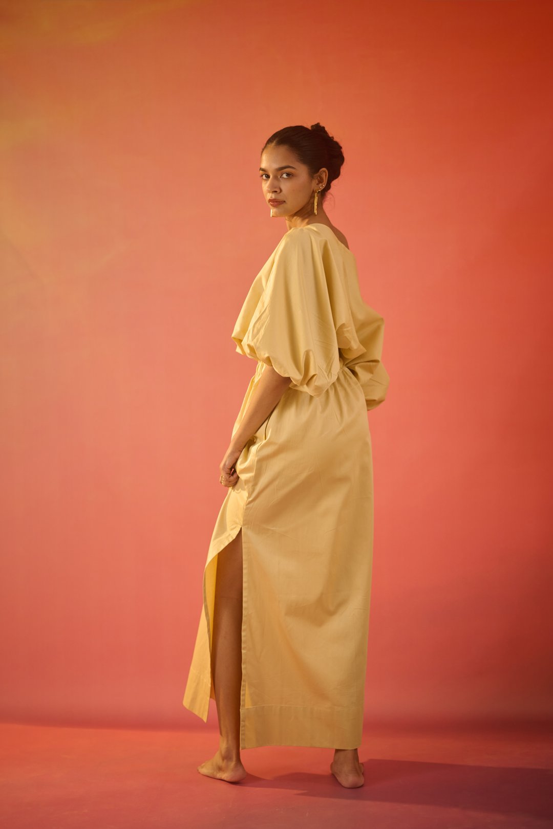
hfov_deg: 16.1
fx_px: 1958
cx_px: 276
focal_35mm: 85
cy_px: 414
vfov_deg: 23.9
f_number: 2
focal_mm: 85
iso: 320
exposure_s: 1/250
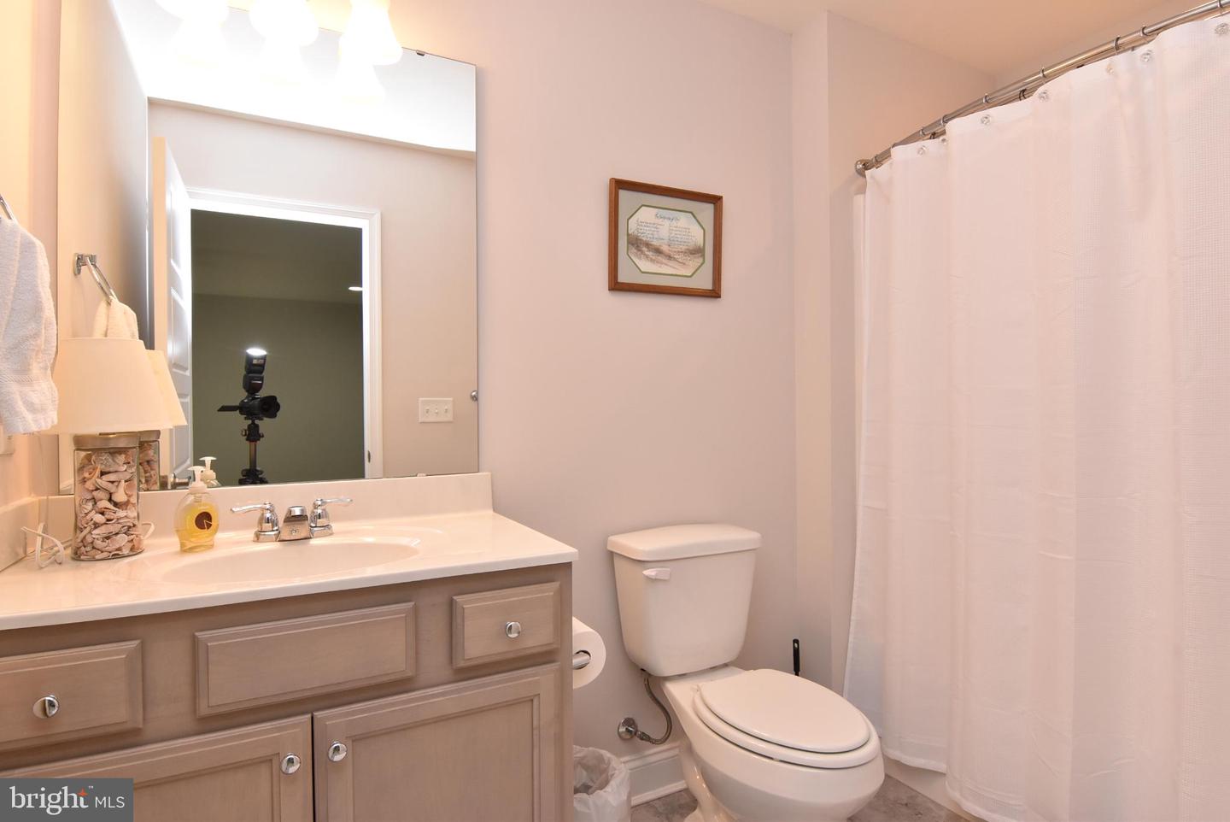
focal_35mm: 18
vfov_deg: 67.5
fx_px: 615
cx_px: 615
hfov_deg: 90.0
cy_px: 411
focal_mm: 12
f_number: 8
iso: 800
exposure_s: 1/80
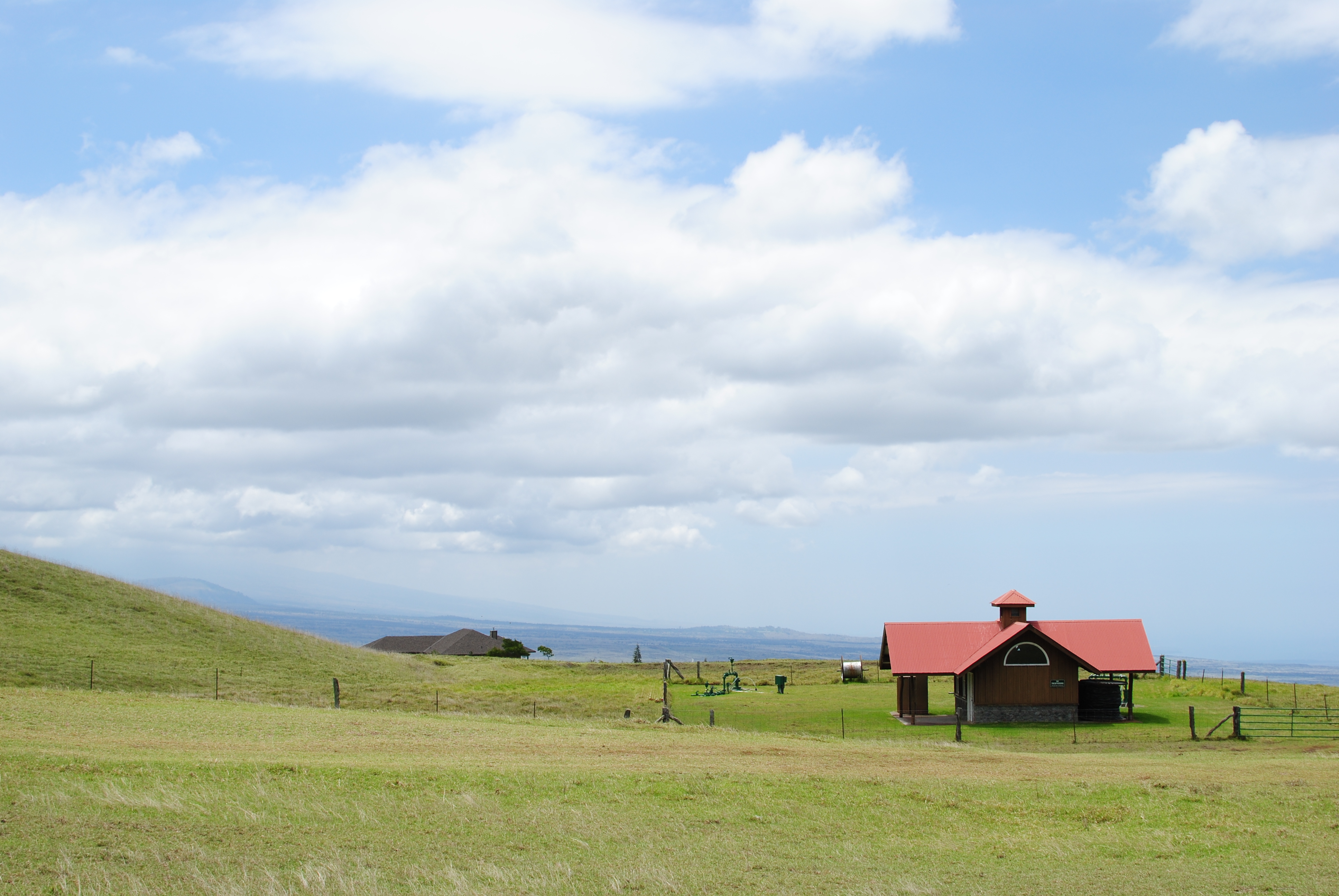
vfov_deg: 25.8
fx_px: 1955
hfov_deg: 37.8
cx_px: 670
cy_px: 448
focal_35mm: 52
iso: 100
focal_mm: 35
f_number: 8
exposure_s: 1/320
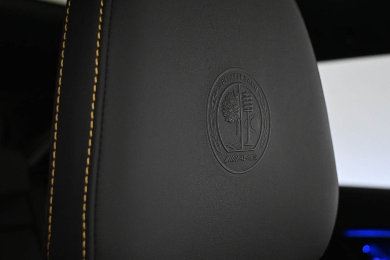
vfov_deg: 24.7
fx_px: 595
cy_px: 136
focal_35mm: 55
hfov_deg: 36.2
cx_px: 225
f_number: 4.8
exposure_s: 1/25
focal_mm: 30.5
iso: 1600
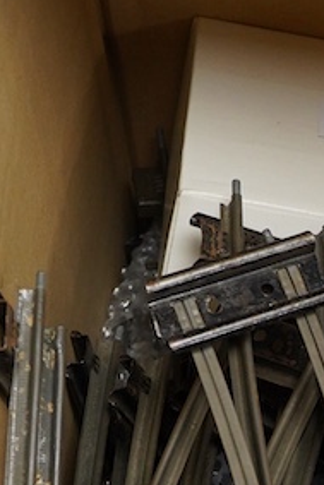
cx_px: 458
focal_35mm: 143
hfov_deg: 9.4
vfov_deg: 14.0
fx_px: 1928
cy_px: 564
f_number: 7.1
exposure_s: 1/125
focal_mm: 30
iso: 1250
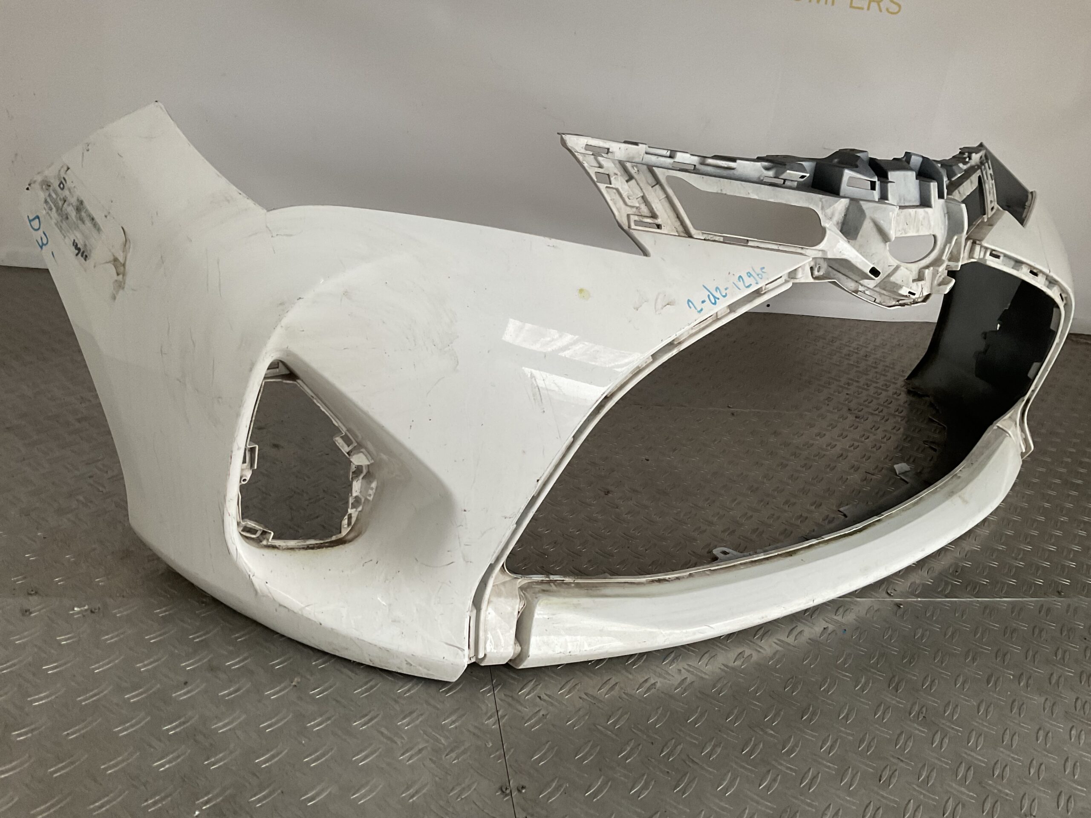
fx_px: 914
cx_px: 546
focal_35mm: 29
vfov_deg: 48.2
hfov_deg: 61.7
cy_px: 409
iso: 80
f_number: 1.8
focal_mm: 3
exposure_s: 1/60
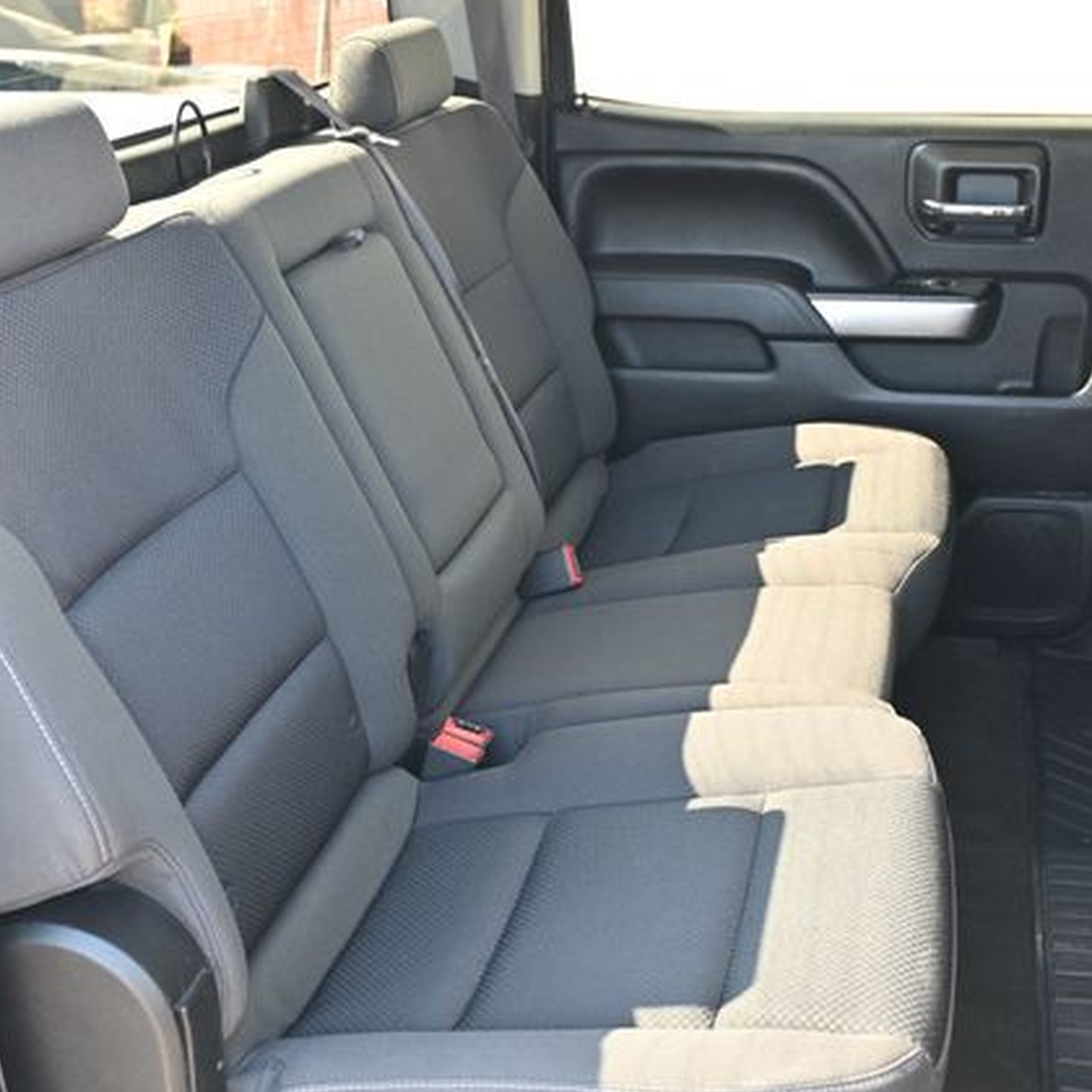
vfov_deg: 37.8
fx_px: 1593
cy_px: 546
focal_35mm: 45
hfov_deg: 37.8
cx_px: 515
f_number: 4.2
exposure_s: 1/125
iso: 1000
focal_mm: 23
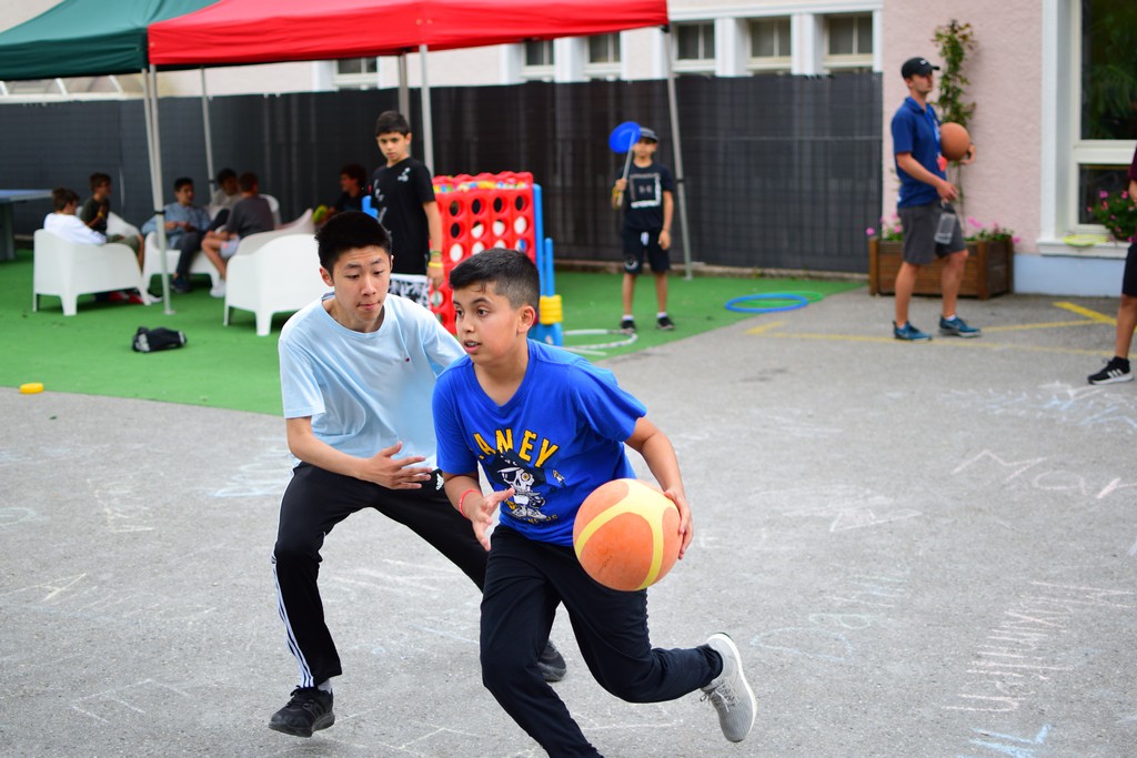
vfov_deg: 25.8
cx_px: 568
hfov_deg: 37.8
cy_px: 379
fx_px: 1658
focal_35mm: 52
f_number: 1.8
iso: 280
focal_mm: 35
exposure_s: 1/1250
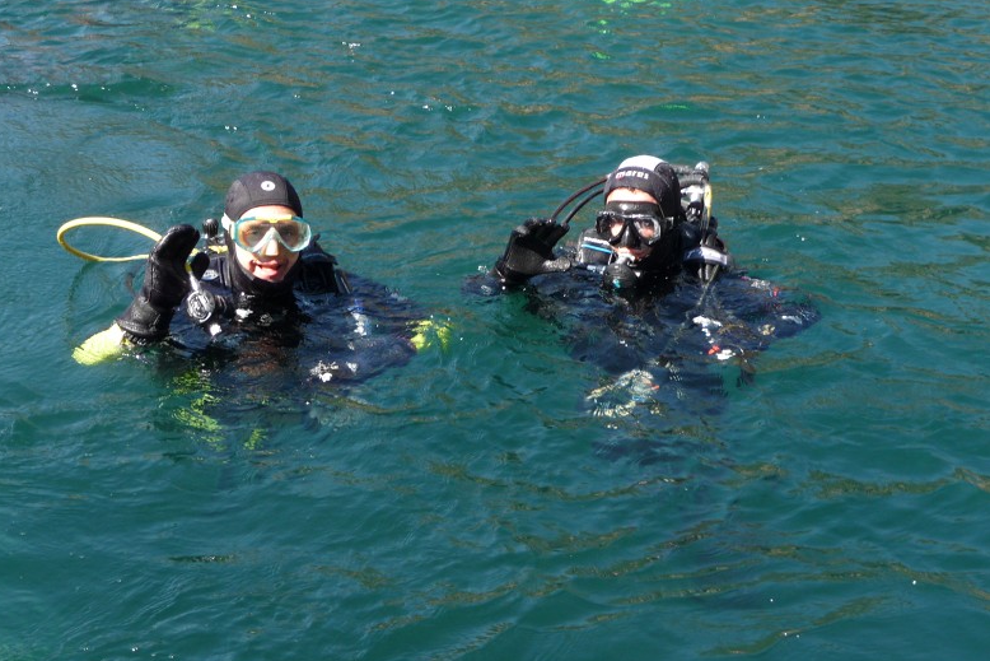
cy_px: 358
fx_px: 2090
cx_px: 490
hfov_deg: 26.6
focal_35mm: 76
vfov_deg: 18.0
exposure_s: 1/200
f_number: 4.6
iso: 100
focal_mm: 12.2
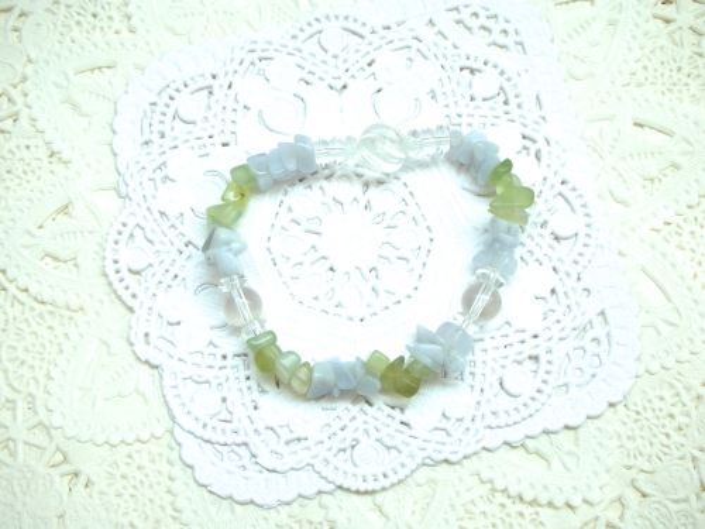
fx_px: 1242
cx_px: 352
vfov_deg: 24.0
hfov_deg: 31.7
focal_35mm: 61
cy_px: 264
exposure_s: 1/79.2
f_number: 4
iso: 50
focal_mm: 10.1
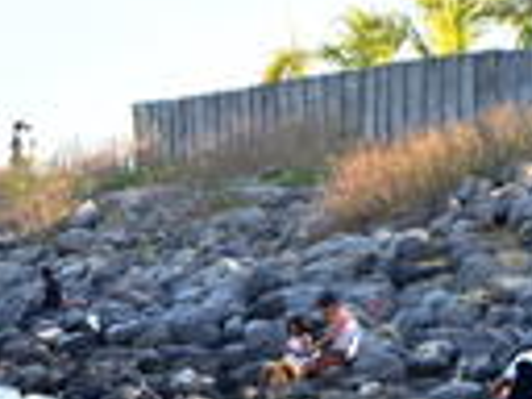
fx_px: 6901
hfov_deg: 4.4
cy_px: 291
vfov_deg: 3.3
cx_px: 33
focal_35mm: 449
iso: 320
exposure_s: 1/640
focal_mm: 120
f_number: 4
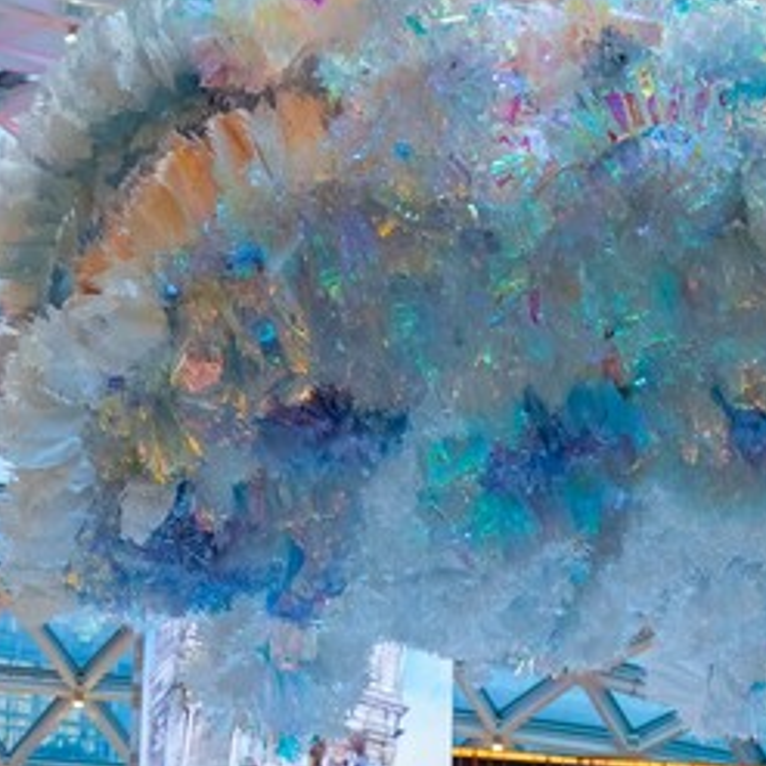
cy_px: 1107
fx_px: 2854
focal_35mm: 114
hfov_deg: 15.2
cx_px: 648
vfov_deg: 14.4
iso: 400
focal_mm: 39
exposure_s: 1/40
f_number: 3.2
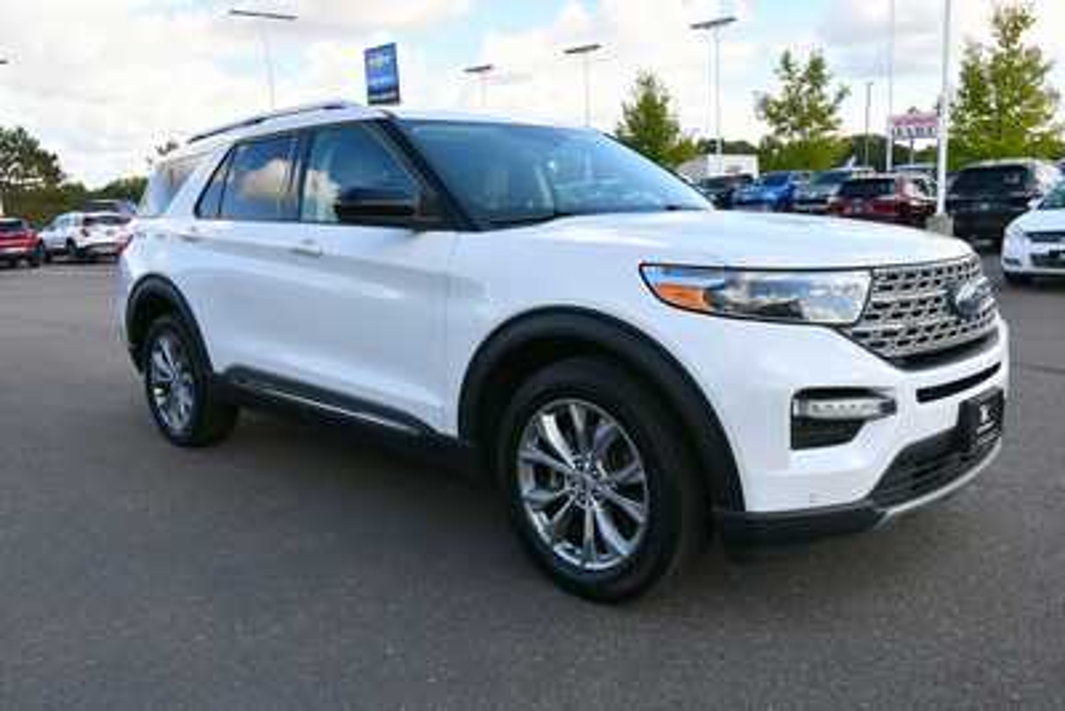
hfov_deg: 61.9
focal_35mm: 30
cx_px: 532
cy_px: 356
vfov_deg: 43.6
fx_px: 888
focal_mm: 20
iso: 200
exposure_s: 1/250
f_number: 7.1
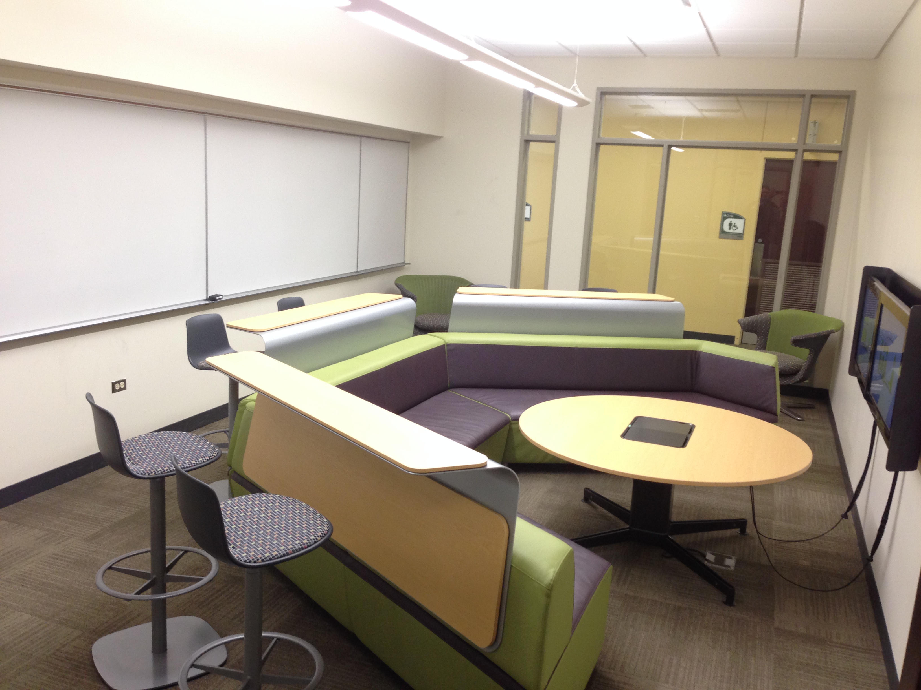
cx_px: 460
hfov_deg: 55.4
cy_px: 345
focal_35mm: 33
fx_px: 878
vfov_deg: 42.9
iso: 125
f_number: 2.4
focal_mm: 4.12
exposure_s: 1/20
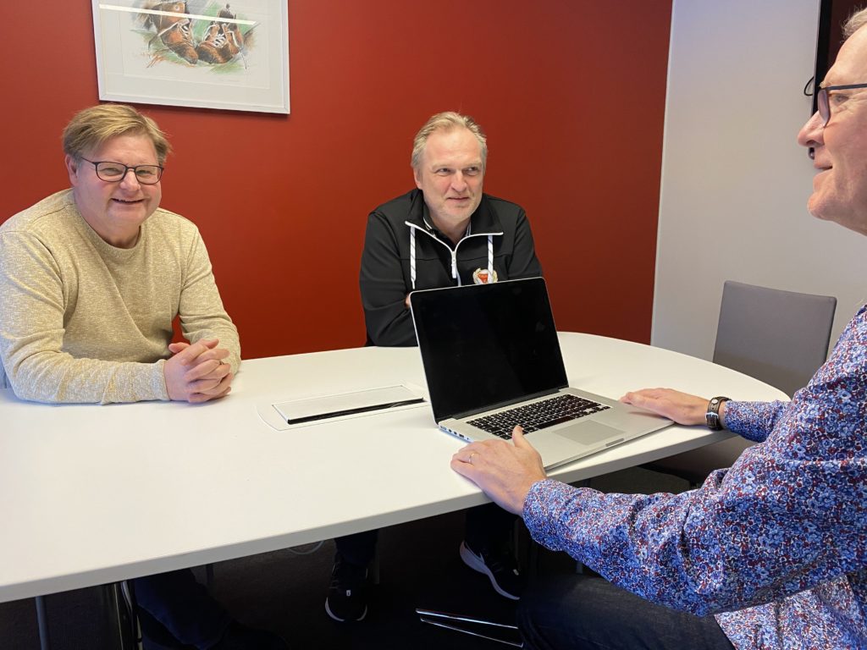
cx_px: 434
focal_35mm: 26
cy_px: 325
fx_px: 651
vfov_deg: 53.1
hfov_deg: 67.3
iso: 80
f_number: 1.8
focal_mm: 4.25
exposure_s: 1/50
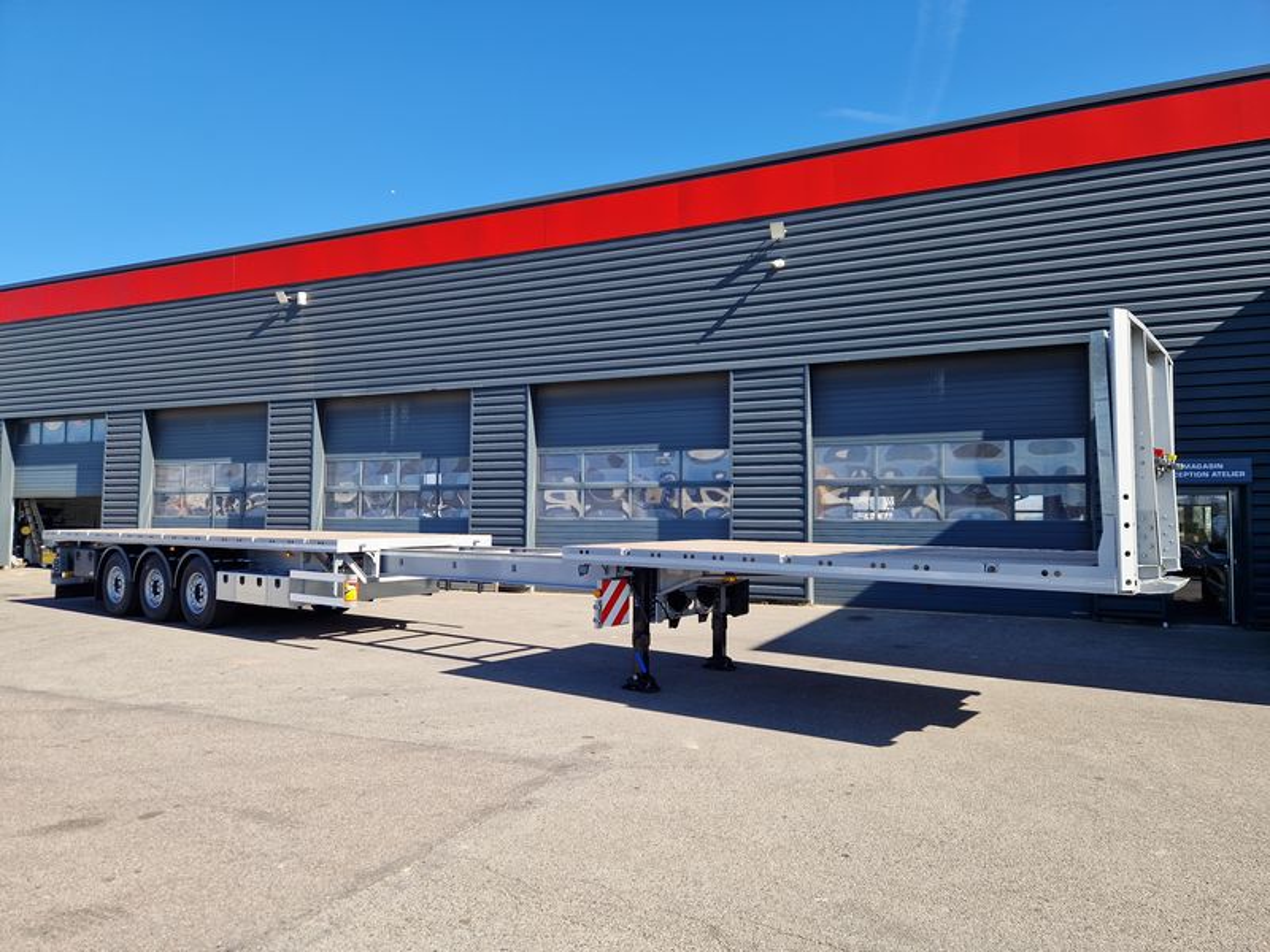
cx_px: 635
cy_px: 476
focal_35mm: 23
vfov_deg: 58.9
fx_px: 844
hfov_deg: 73.9
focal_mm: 5.4
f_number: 1.8
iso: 50
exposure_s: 1/6757
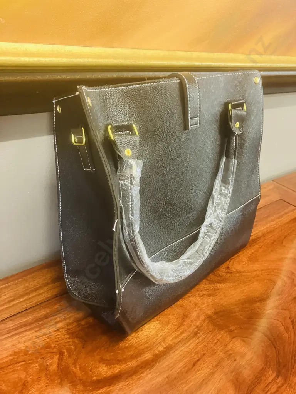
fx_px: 319
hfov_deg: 49.7
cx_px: 148
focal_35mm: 28
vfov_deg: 63.4
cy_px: 197
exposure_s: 1/33
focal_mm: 3.99
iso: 320
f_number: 1.8
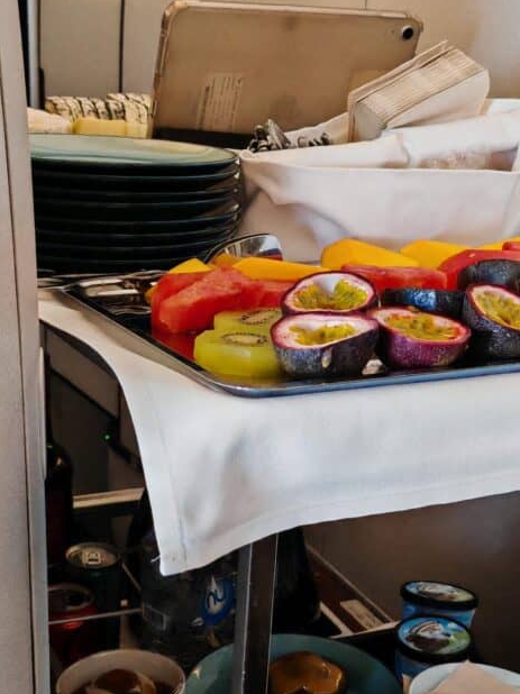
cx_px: 300
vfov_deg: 33.5
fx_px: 1142
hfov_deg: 25.6
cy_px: 453
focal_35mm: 57
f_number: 1.9
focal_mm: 5.3
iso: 2000
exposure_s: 1/130
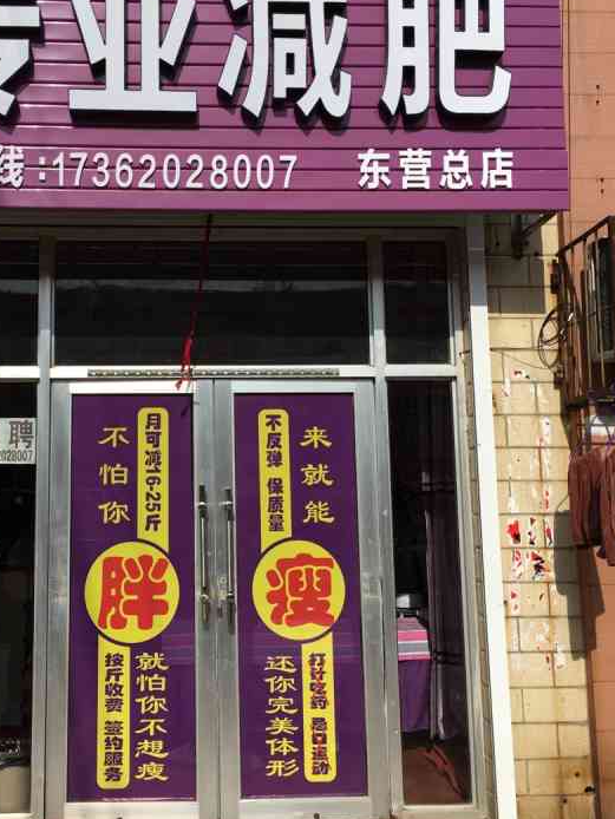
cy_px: 399
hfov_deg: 36.5
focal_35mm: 39
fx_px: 923
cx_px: 207
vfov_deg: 47.8
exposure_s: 1/3205
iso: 25
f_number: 2.2
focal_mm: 4.15
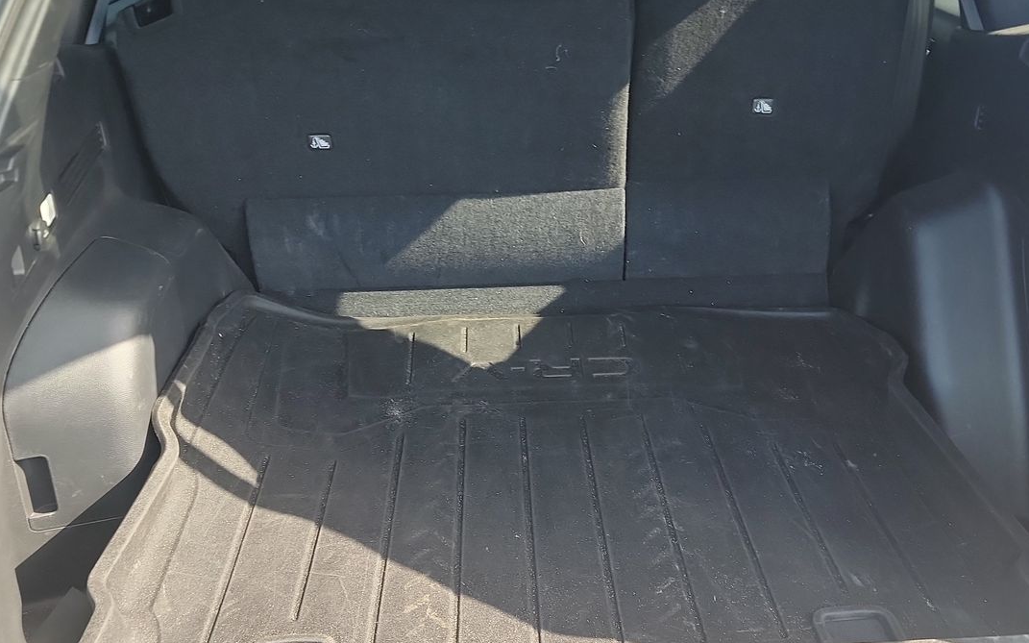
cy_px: 298
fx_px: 1065
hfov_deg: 51.3
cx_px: 595
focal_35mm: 38
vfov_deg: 33.6
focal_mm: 6.7
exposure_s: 1/119
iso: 82
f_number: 1.8
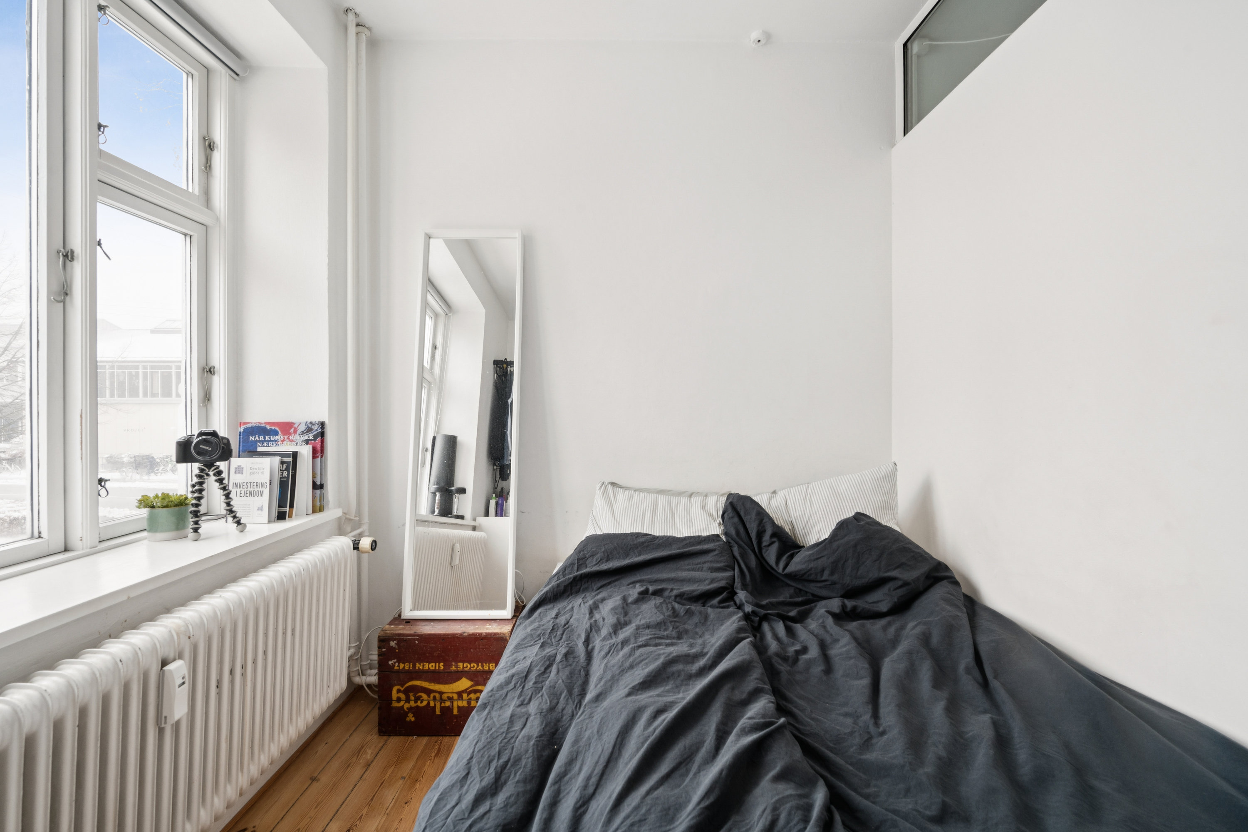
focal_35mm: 16
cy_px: 416
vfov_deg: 75.5
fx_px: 537
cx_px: 624
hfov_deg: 98.5
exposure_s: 1/50
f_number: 9
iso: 640
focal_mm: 15.5
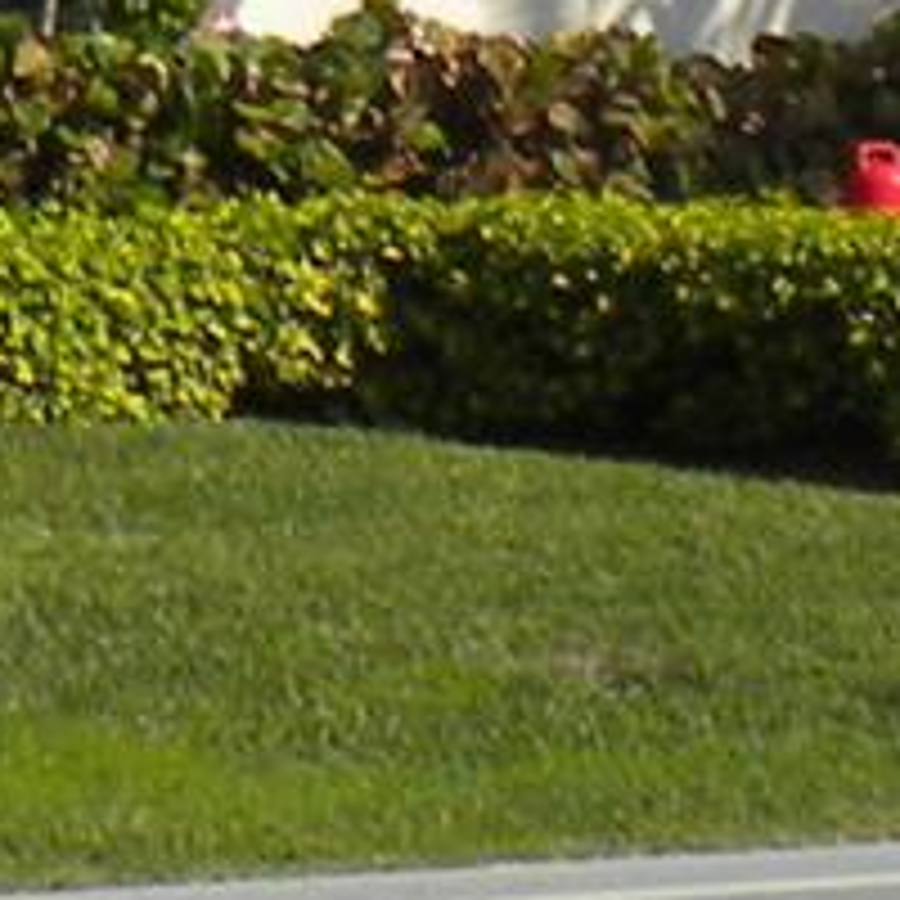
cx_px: -1107
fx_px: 9854
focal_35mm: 335
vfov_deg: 5.0
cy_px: -1552
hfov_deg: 5.1
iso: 64
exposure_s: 1/140
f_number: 10
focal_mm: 6.6
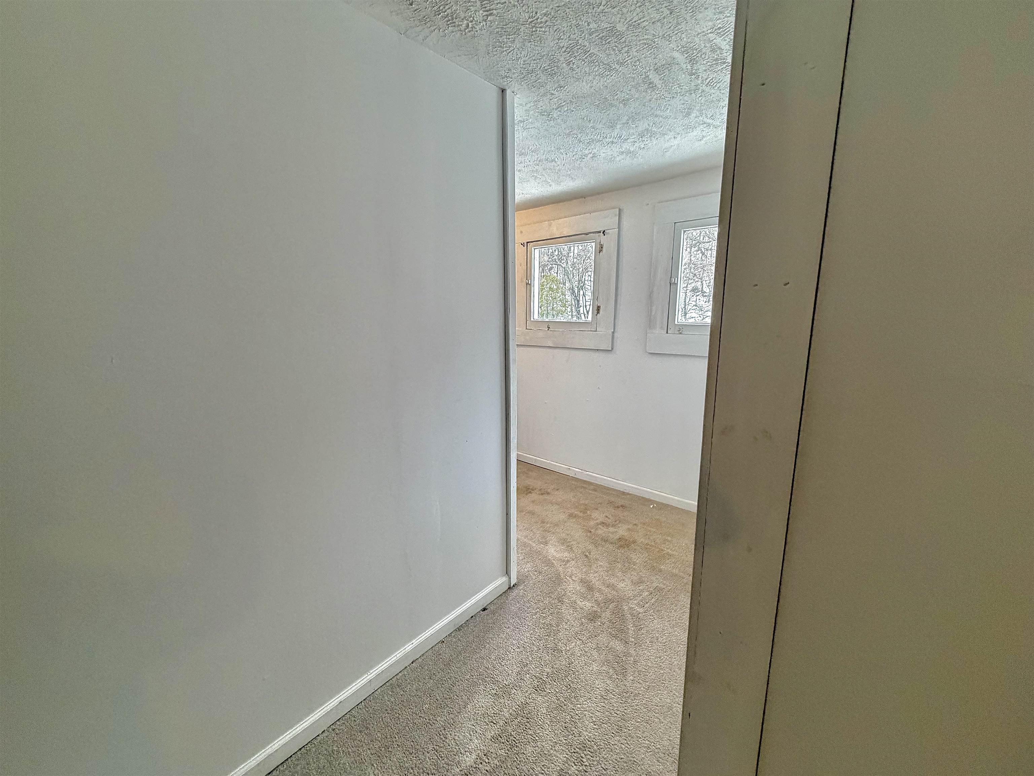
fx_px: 418
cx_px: 517
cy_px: 388
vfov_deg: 85.7
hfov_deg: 102.1
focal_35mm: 14
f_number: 2.2
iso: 320
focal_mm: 2.22
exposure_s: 1/120
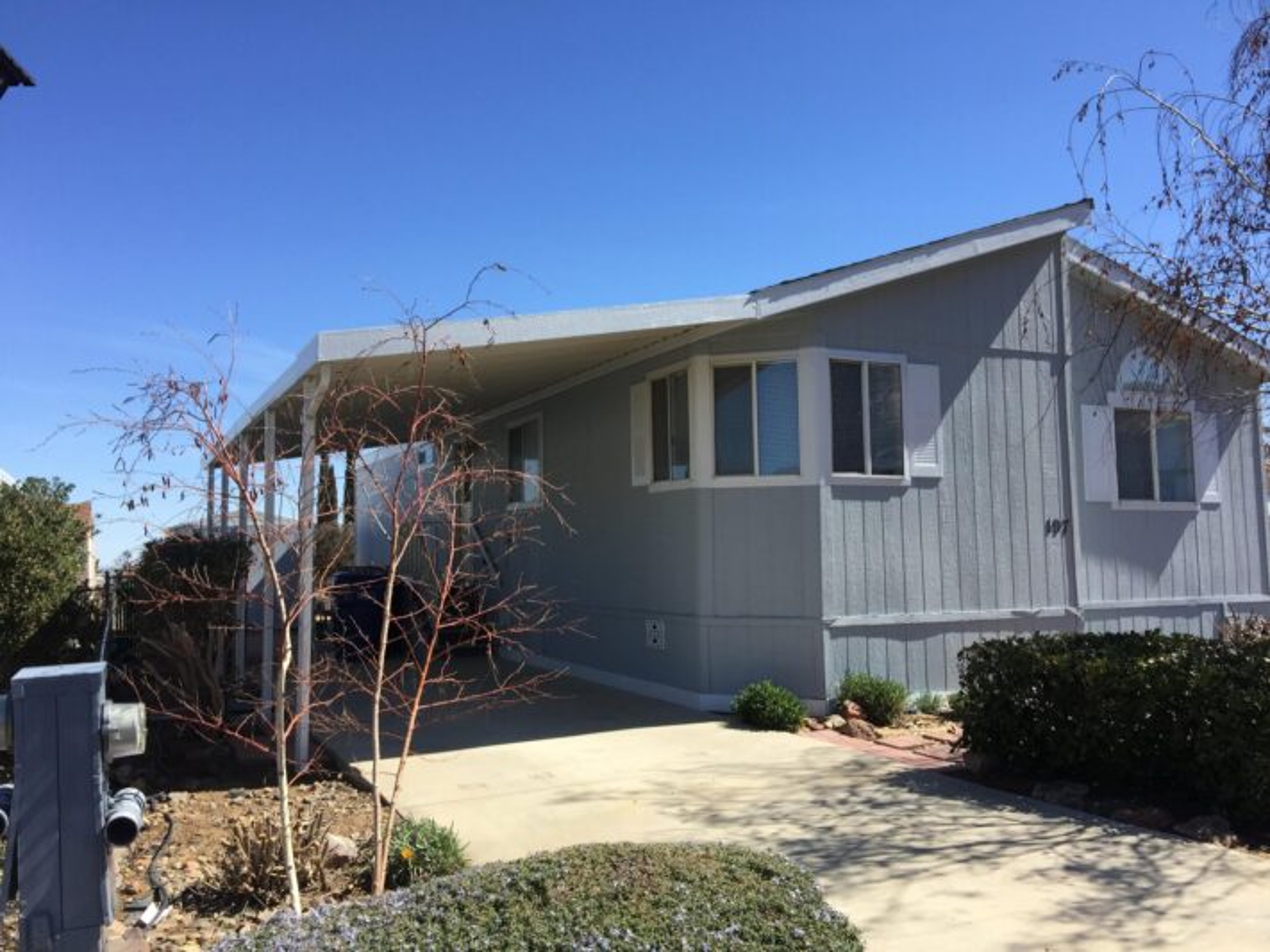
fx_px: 1064
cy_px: 476
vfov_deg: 48.2
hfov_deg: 61.7
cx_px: 635
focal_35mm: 29
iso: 32
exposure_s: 1/1412
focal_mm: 4.15
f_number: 2.2
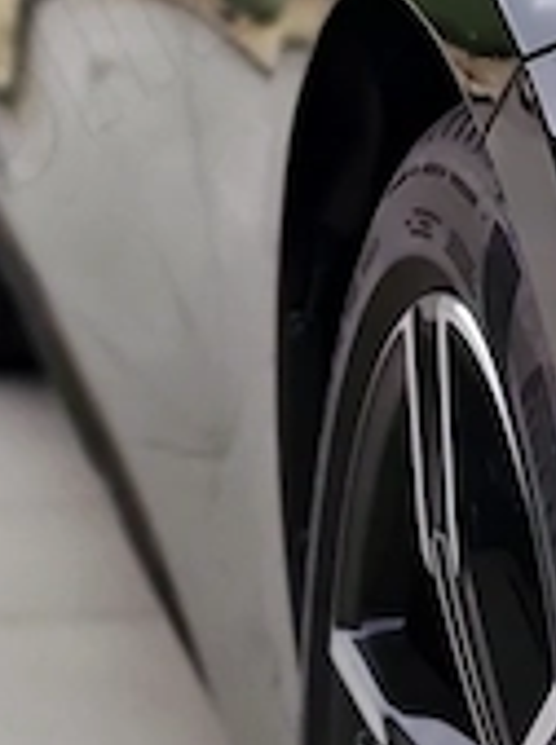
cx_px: 666
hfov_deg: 8.0
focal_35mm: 182
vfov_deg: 10.9
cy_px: 256
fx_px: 3913
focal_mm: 6.19
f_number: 1.65
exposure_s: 1/1244
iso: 50
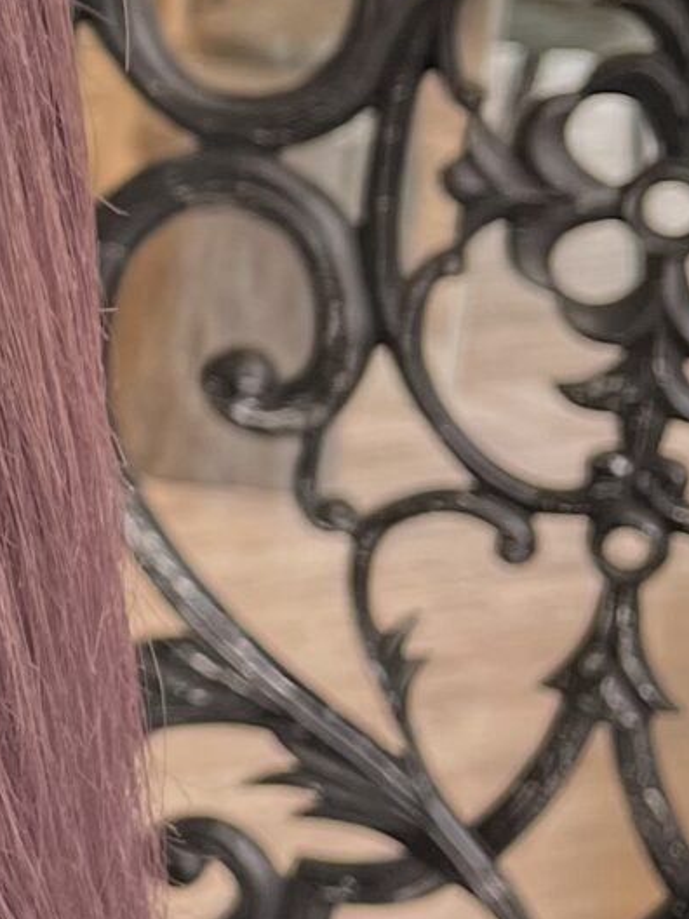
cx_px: -687
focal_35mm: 126
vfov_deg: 15.5
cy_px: 118
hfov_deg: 10.8
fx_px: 3344
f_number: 1.6
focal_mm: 5.1
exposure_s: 1/118
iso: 125
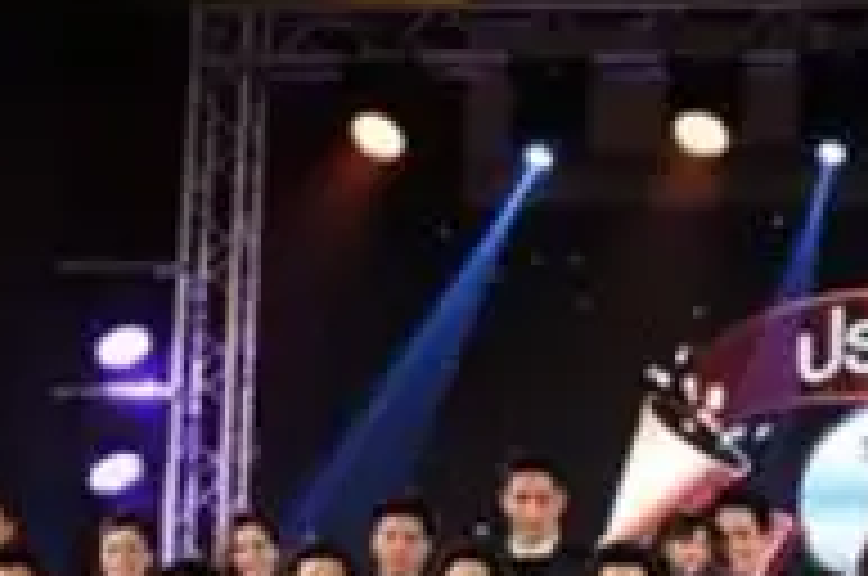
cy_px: 583
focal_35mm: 97
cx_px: 810
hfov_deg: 20.6
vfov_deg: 13.8
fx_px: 2335
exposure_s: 1/500
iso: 12800
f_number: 5.6
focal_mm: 16
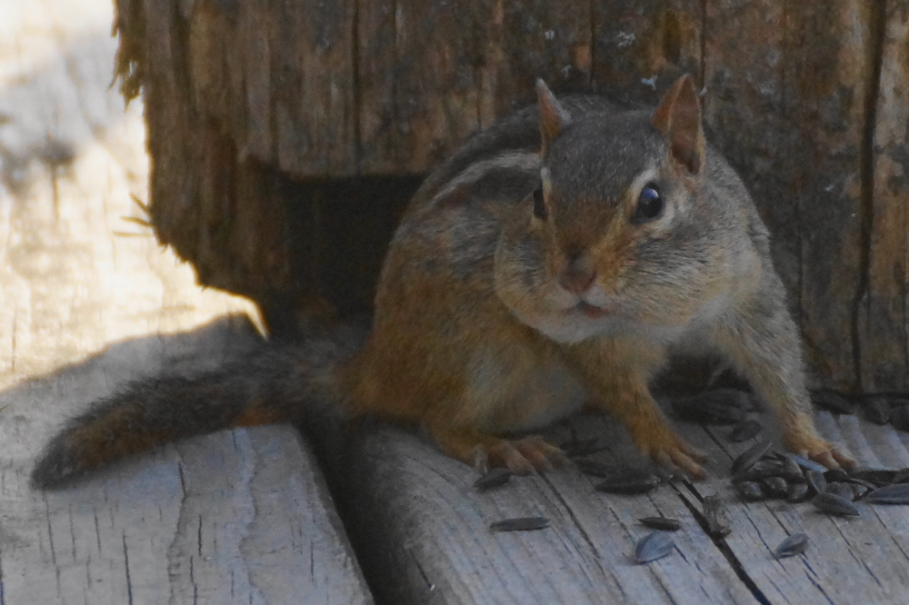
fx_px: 9465
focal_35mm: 375
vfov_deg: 3.7
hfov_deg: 5.5
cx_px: 454
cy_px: 302
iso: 1600
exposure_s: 1/400
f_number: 6.3
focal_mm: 250
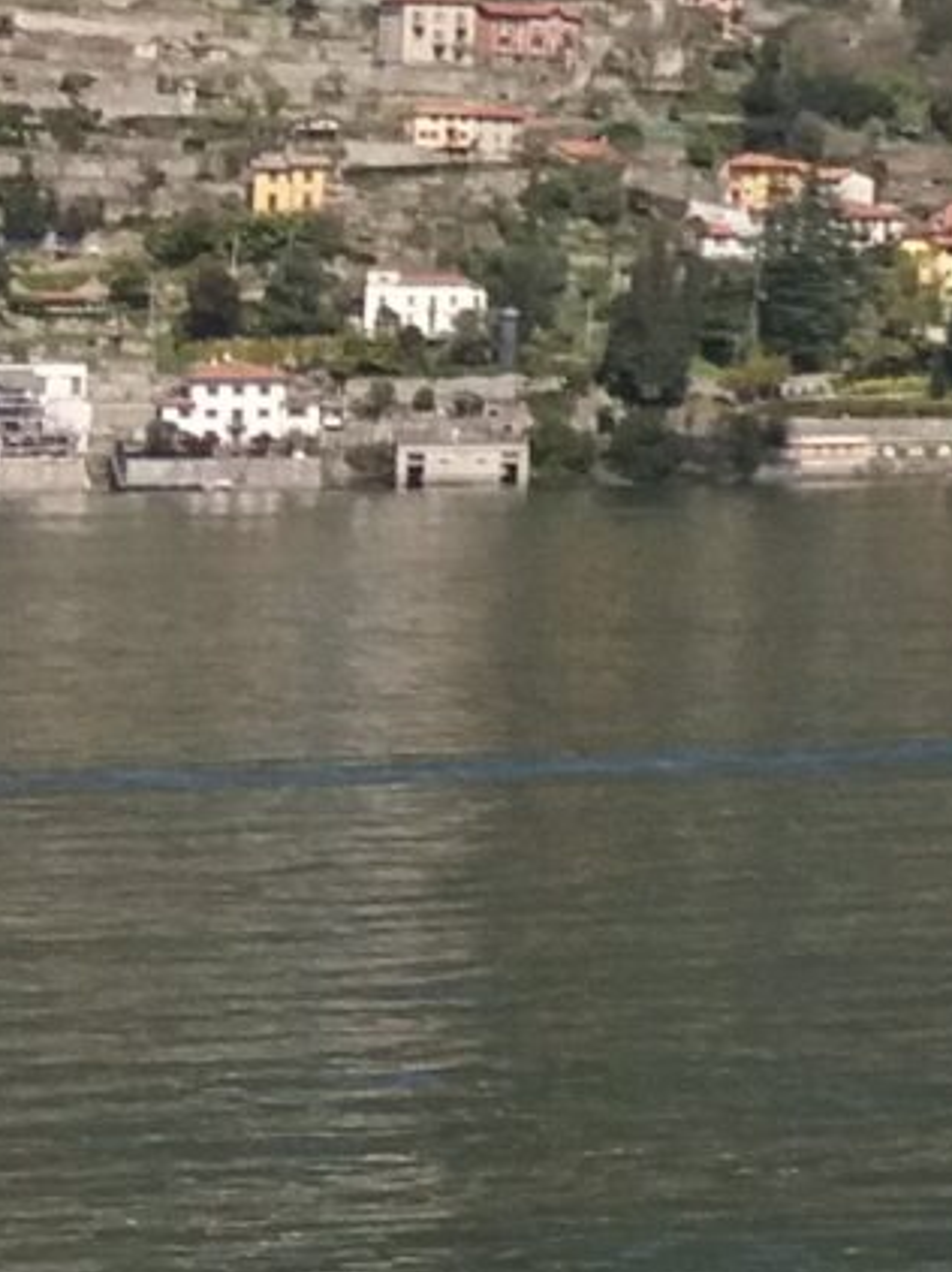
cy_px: -877
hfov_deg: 7.8
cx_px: 2585
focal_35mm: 170
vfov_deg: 11.0
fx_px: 6240
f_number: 1.9
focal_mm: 3.7
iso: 64
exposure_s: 1/1338
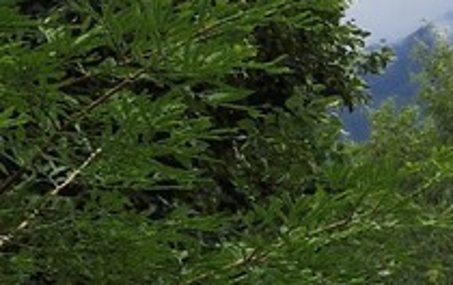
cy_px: 352
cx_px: 1691
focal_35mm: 240
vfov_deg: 5.5
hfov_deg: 7.0
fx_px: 2968
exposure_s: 1/250
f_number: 13
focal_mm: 31
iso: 400
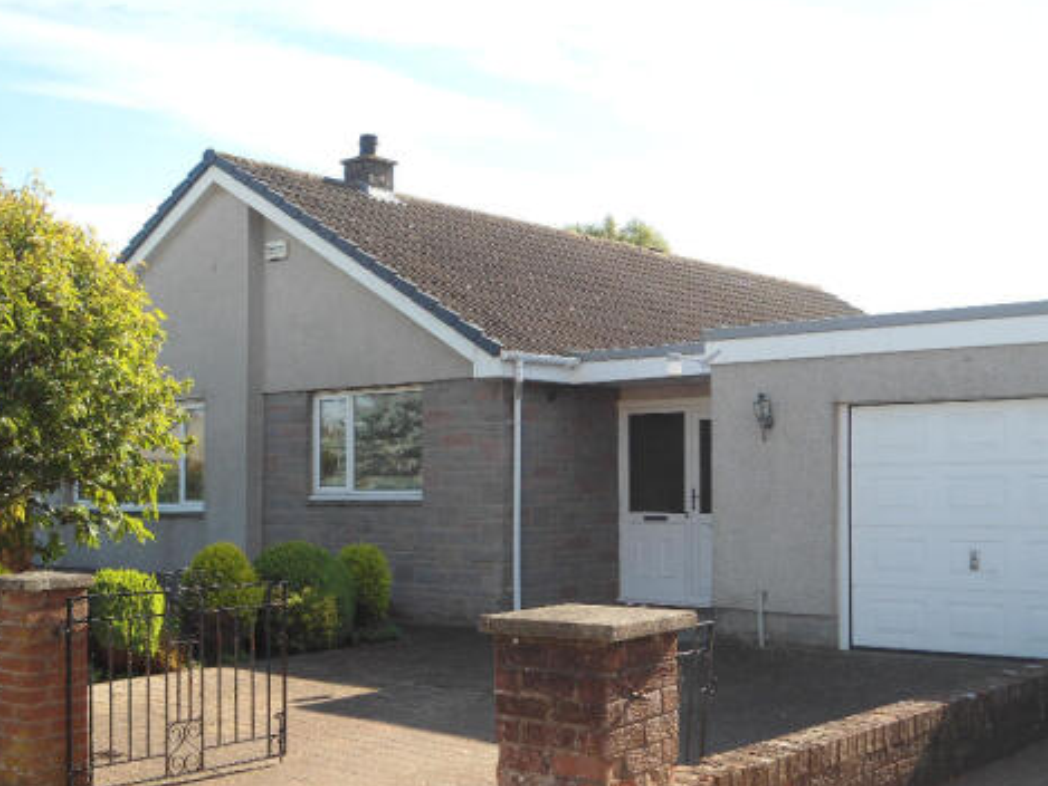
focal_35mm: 46
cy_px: 477
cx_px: 493
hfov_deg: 41.2
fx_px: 1393
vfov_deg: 31.4
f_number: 3.2
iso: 80
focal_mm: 6.7
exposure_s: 1/400
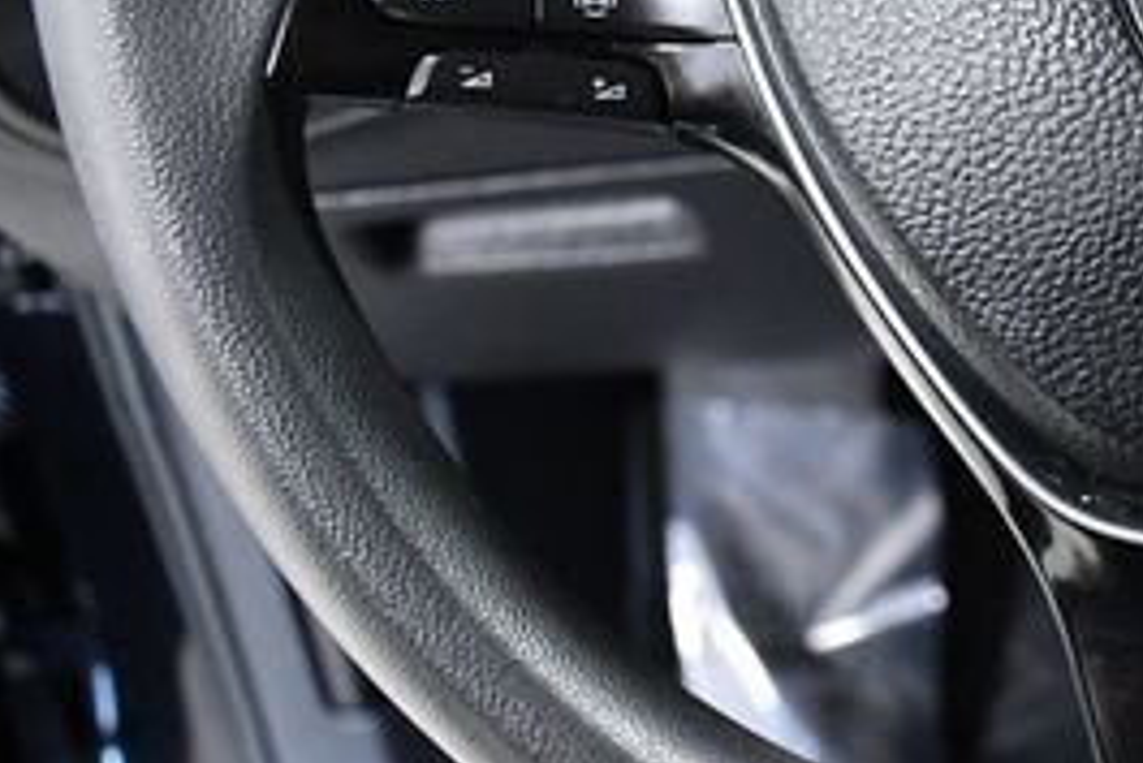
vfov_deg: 16.7
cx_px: 1303
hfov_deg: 23.1
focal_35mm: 82
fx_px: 2605
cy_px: 310
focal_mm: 23
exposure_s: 1/60
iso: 2500
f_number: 4
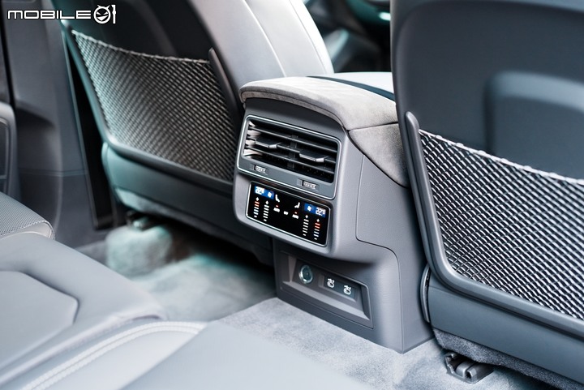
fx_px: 893
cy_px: 195
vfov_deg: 24.7
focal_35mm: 55
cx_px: 292
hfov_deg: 36.2
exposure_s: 1/60
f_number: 2.8
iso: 1250
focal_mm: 55
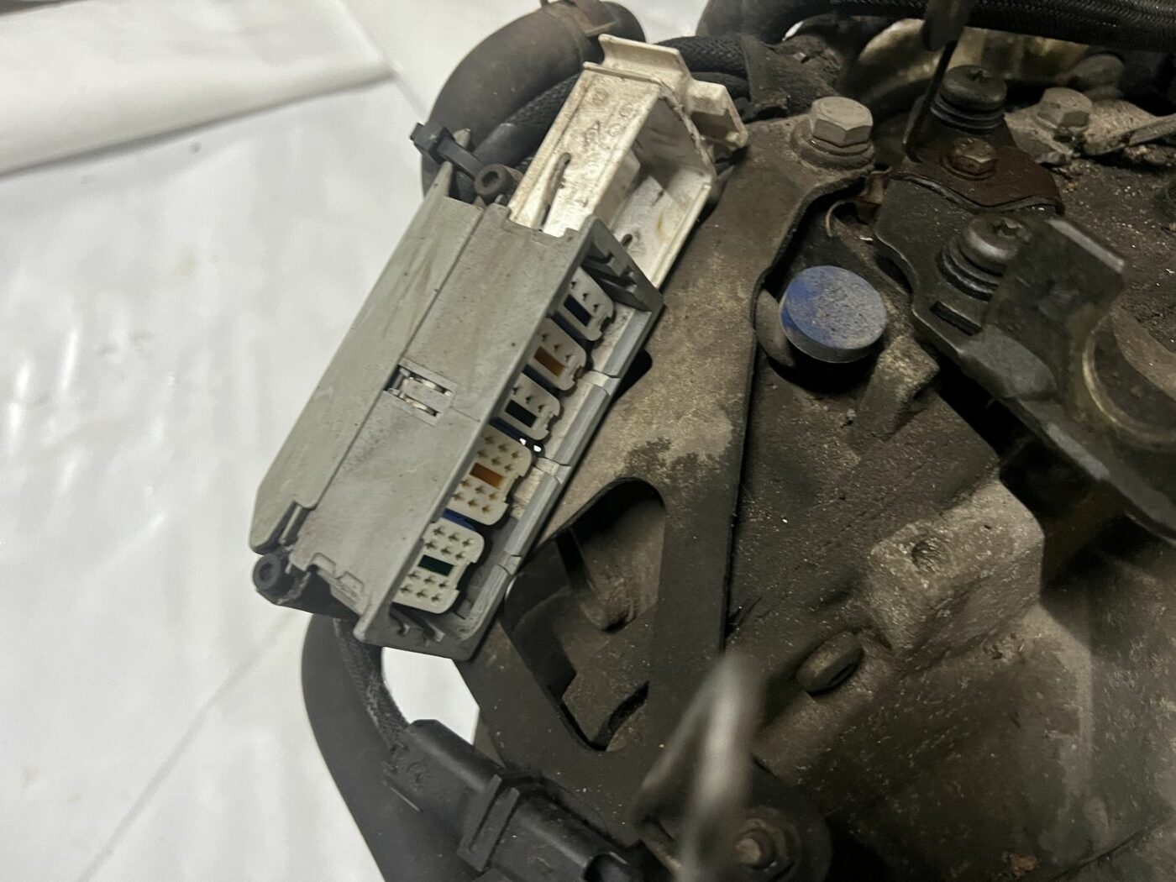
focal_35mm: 26
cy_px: 441
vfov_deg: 53.1
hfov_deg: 67.3
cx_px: 588
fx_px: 883
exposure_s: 1/33
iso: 400
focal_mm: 5.7
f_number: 1.5
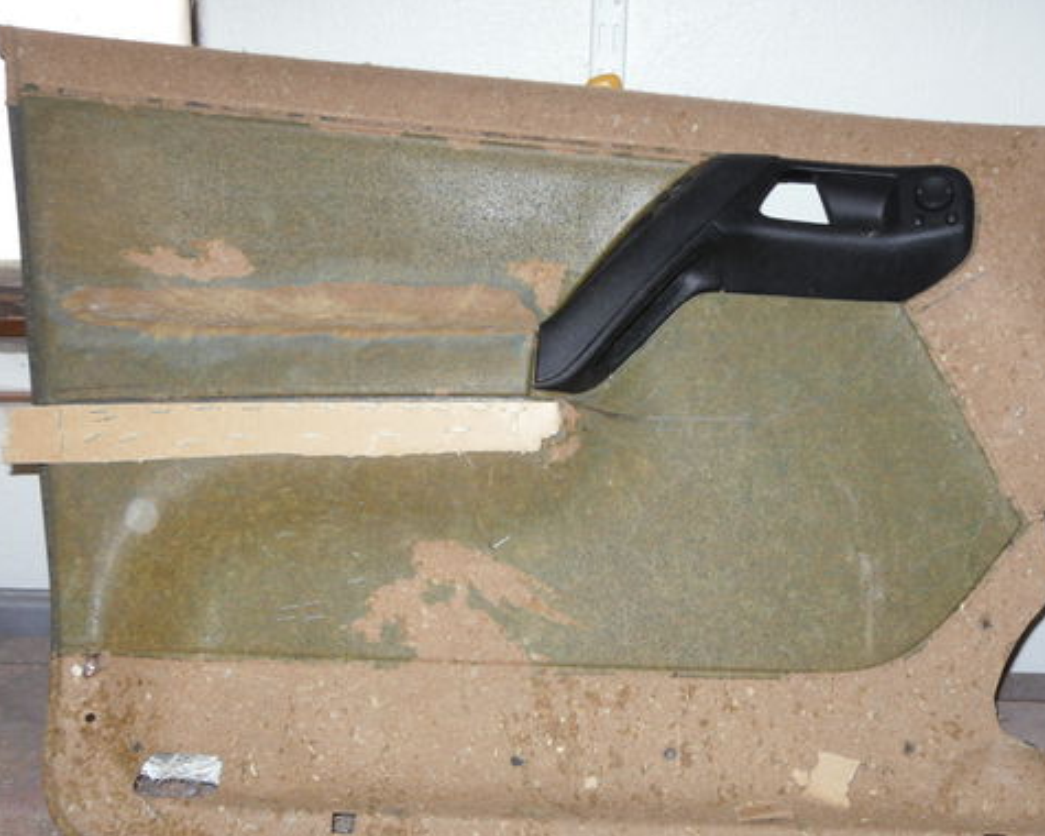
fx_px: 1423
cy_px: 449
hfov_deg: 40.2
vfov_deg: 32.7
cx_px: 612
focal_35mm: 46
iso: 80
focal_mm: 6.3
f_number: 3.5
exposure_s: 1/45
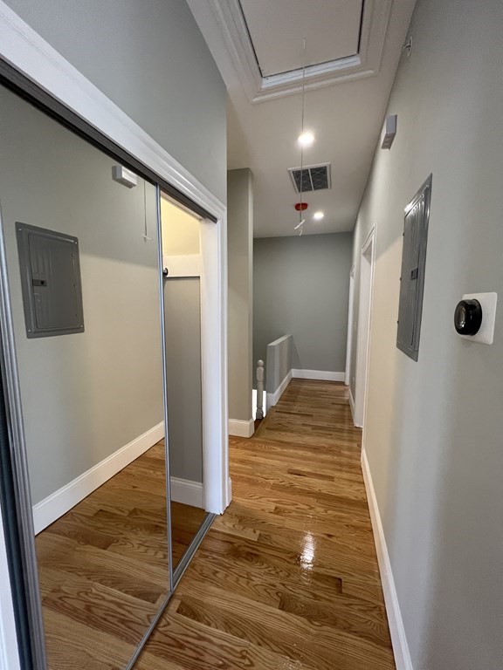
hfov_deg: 89.9
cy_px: 335
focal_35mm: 13
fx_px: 252
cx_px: 252
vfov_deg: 106.2
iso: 160
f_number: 1.8
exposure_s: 1/60
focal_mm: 1.57
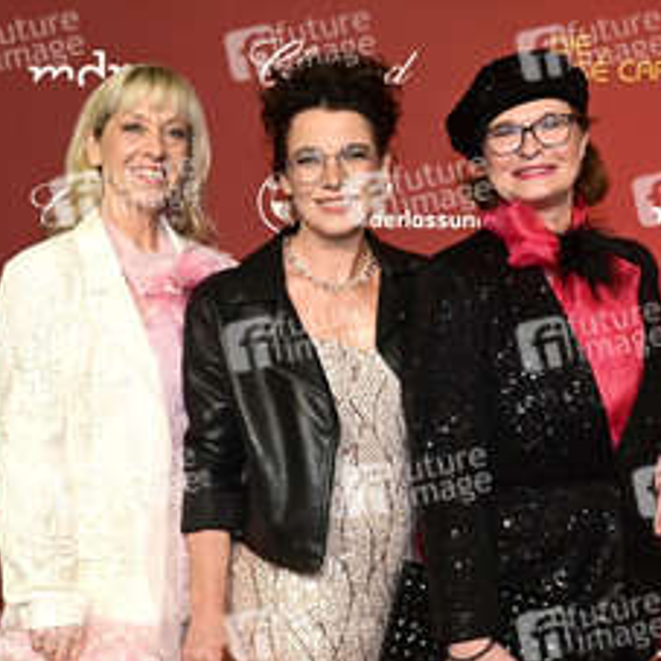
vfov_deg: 34.5
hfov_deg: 34.7
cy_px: 411
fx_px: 1059
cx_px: 339
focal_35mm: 49
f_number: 8
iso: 1600
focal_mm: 29
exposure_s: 1/160
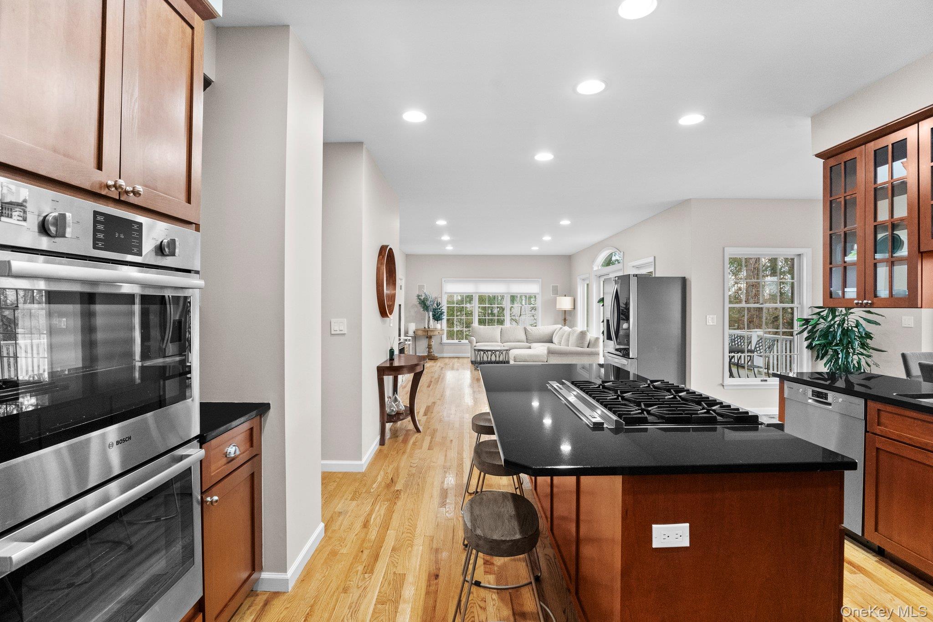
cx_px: 466
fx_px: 415
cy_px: 311
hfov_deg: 96.7
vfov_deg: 73.7
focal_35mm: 16
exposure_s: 1/40
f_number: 7.1
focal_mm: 16
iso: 12800
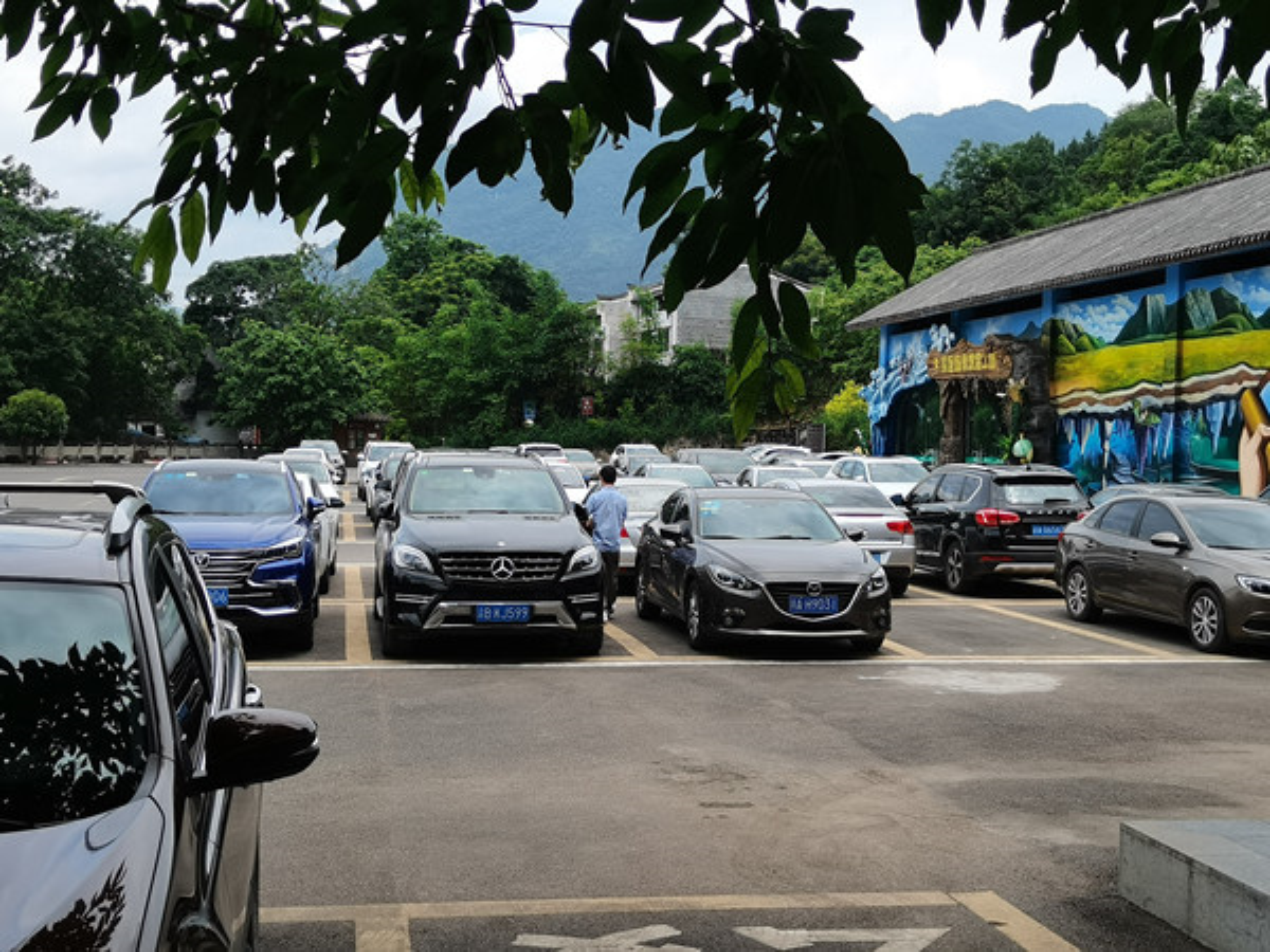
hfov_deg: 43.9
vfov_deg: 33.6
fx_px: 1578
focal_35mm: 43
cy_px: 476
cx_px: 635
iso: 50
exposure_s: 1/1153
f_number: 1.9
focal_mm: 4.94
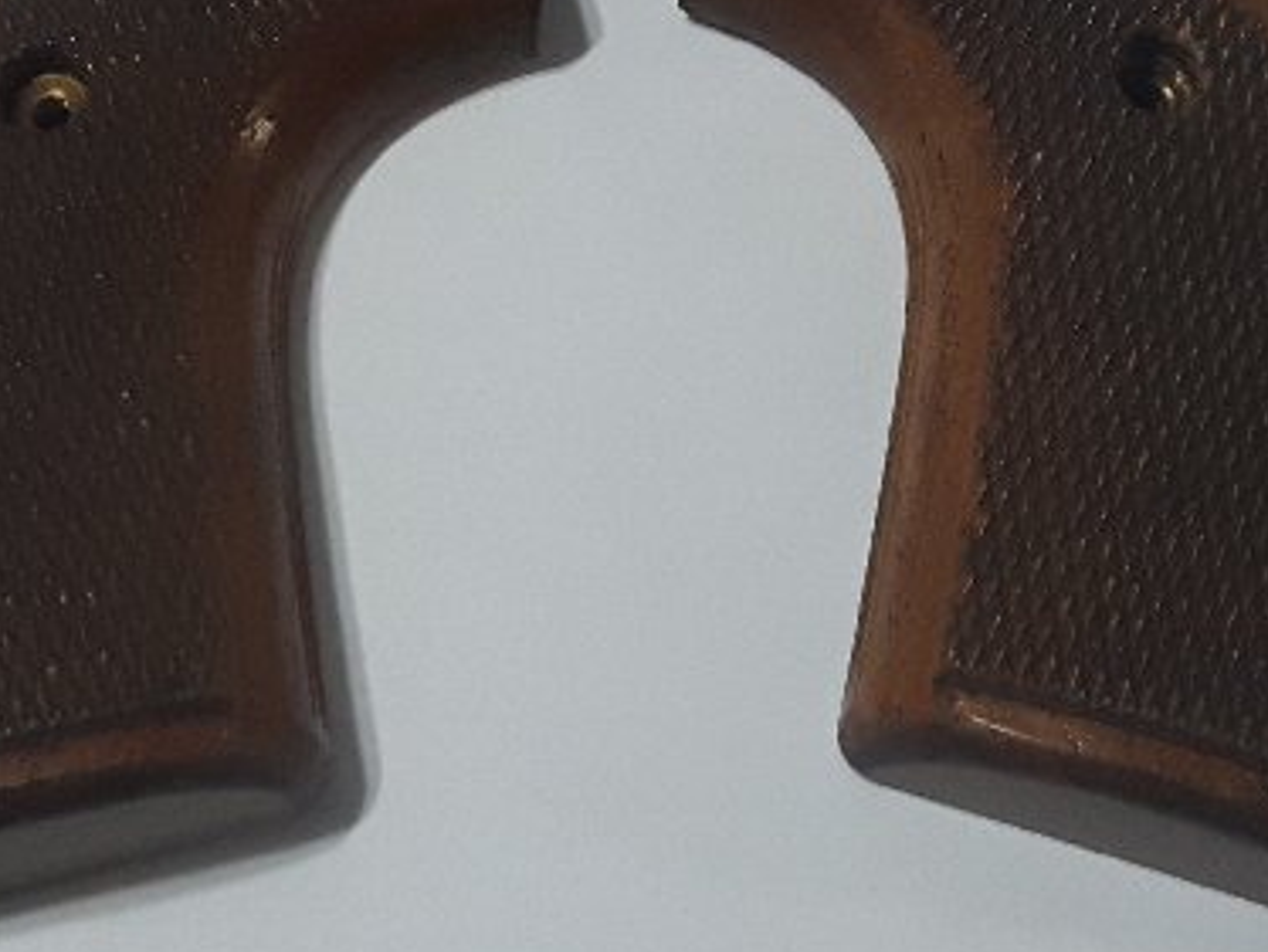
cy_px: 295
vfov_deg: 27.3
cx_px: 634
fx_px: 1943
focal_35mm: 53
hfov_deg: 36.1
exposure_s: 1/30
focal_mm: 3.7
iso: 160
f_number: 1.9
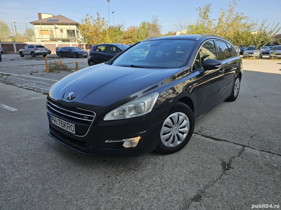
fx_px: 187
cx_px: 140
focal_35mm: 23
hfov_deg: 73.9
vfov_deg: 58.9
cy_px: 105
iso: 16
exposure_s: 1/462
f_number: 1.7
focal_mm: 6.3
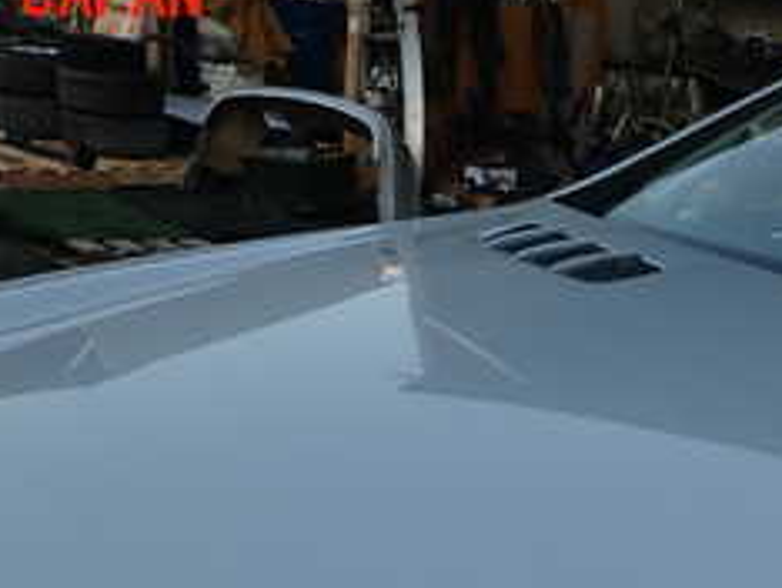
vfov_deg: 21.4
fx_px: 1447
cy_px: 705
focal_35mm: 64
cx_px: 598
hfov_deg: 29.7
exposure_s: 1/400
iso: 100
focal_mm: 4.5
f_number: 2.8
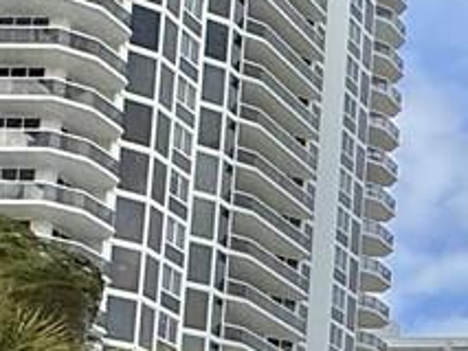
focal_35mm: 105
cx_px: 1154
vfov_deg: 12.9
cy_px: 621
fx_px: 1420
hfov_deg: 13.3
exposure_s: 1/2506
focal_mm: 2.22
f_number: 2.2
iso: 50
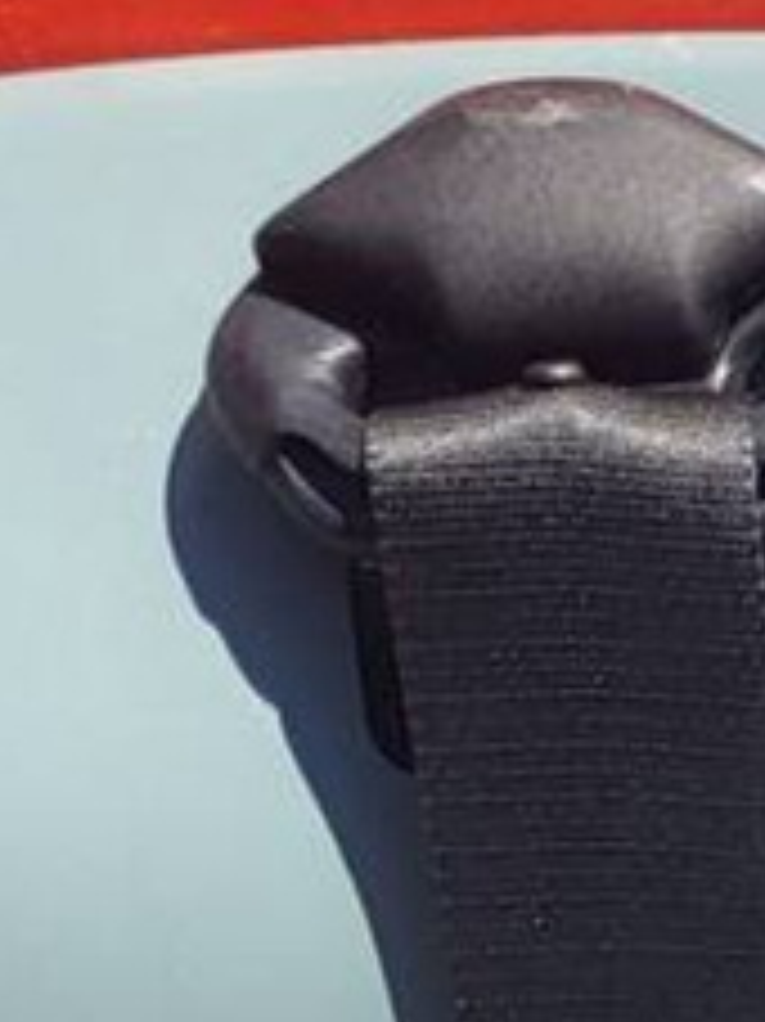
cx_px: 2686
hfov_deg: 6.9
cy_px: 2794
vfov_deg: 9.2
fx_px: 5397
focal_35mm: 183
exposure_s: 1/1163
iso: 40
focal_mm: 5.4
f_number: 1.8
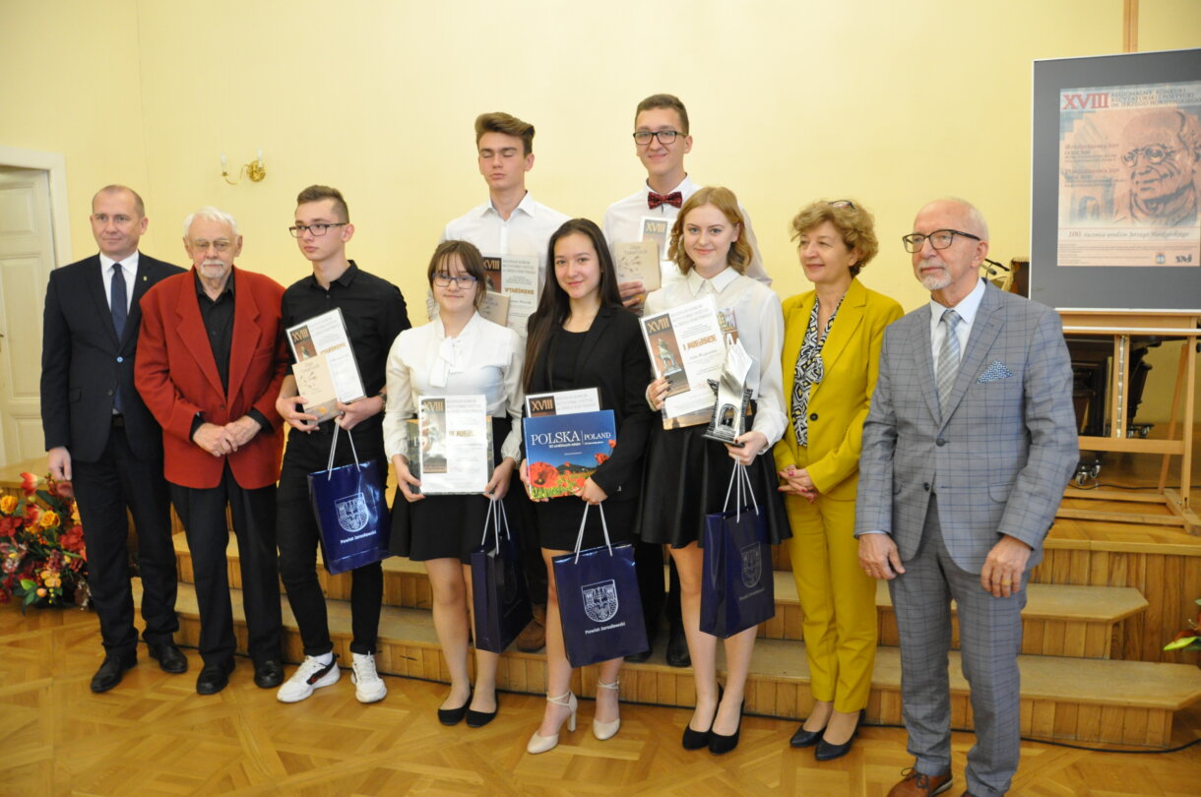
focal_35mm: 27
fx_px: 900
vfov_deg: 47.8
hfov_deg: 67.5
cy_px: 398
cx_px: 600
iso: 1600
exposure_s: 1/20
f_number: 4.5
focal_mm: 18
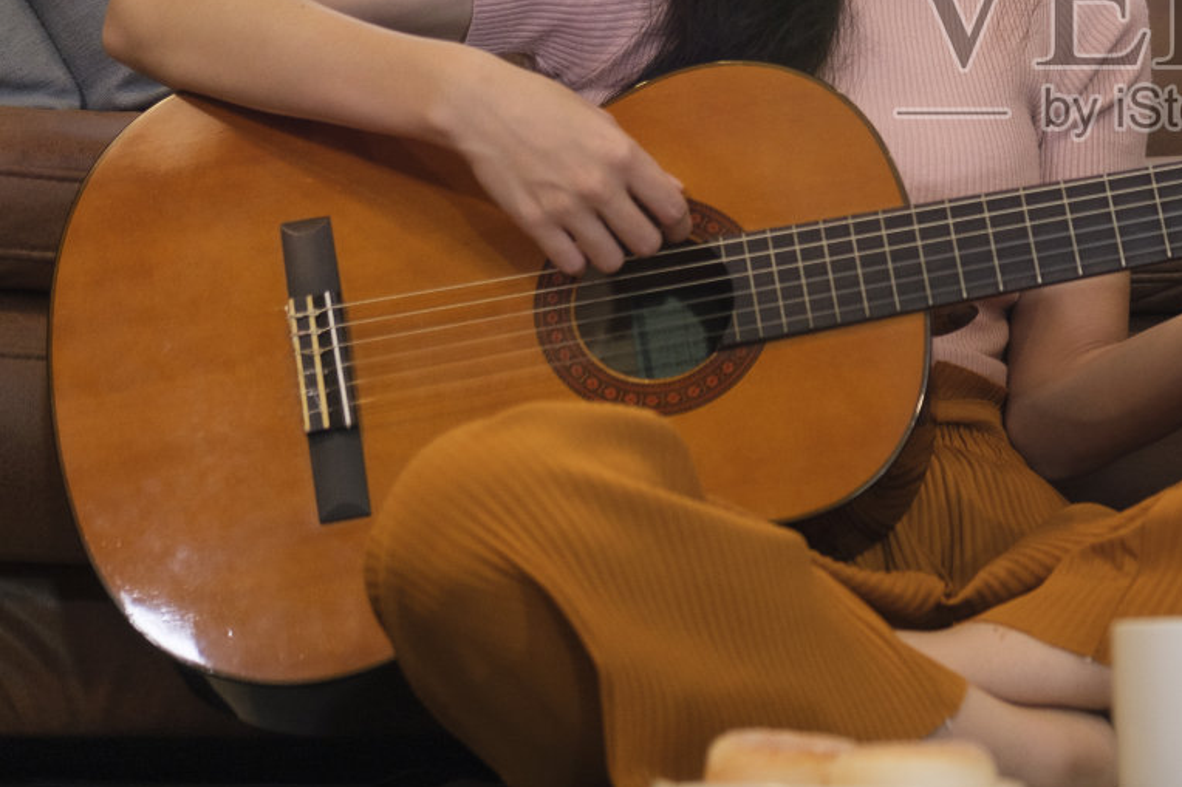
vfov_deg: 12.2
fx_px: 3643
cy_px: 38
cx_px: 1151
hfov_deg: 18.0
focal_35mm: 111
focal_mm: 35
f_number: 2
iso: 640
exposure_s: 1/150
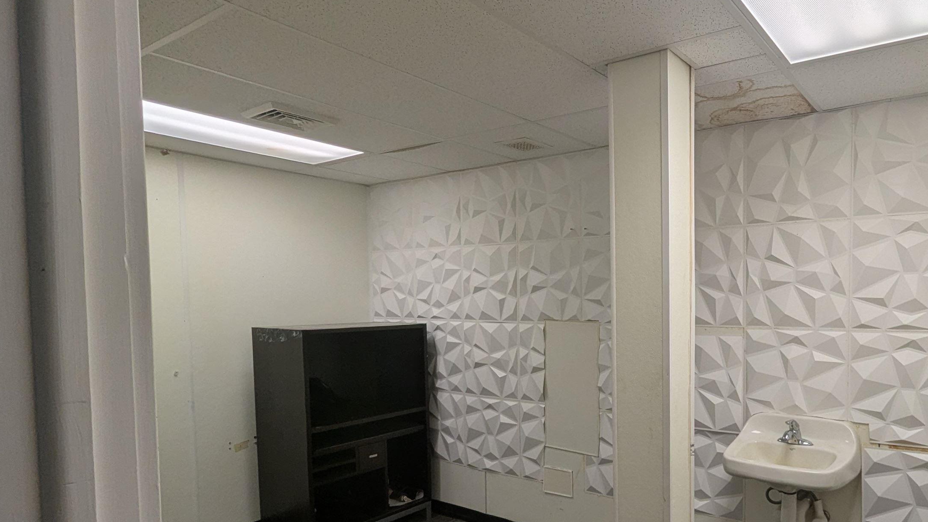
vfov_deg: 55.4
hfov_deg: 82.3
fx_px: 492
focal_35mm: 20
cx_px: 651
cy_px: 319
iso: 65
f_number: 2.2
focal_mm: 1.95
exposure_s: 1/120
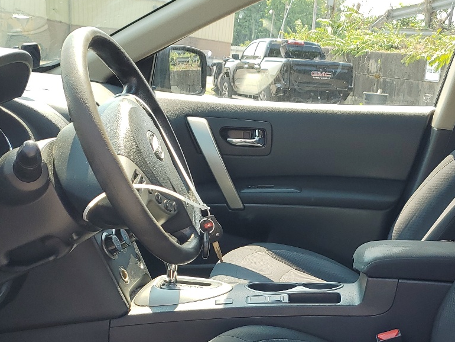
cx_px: 275
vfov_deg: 26.6
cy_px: 271
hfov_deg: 35.4
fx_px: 710
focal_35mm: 54
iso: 50
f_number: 1.5
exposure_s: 1/455
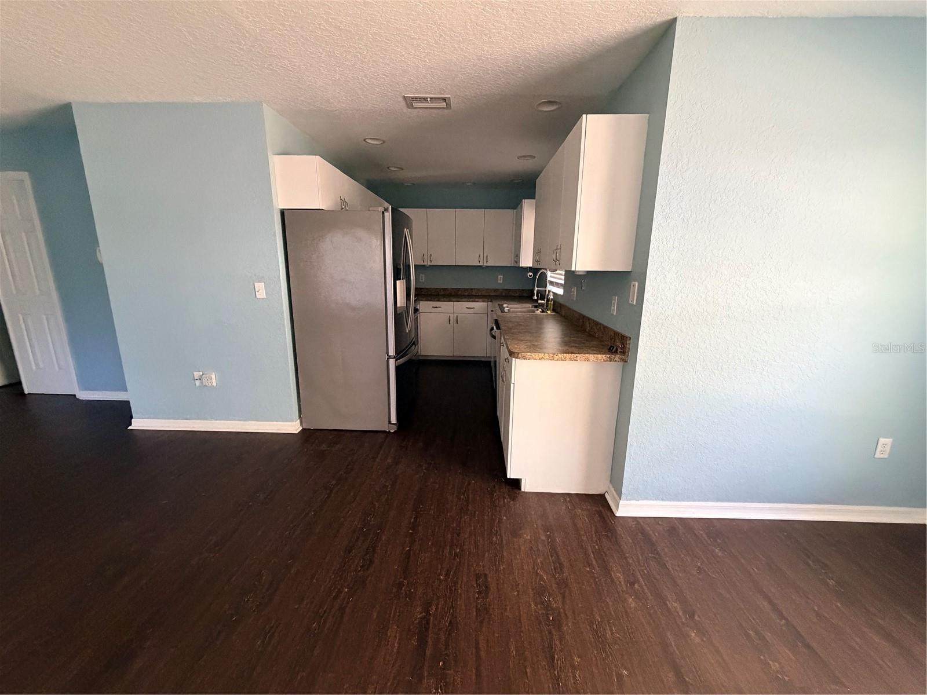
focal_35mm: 14
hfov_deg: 102.1
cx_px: 464
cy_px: 348
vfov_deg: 85.7
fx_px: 375
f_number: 2.2
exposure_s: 1/60
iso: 640
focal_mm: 2.22
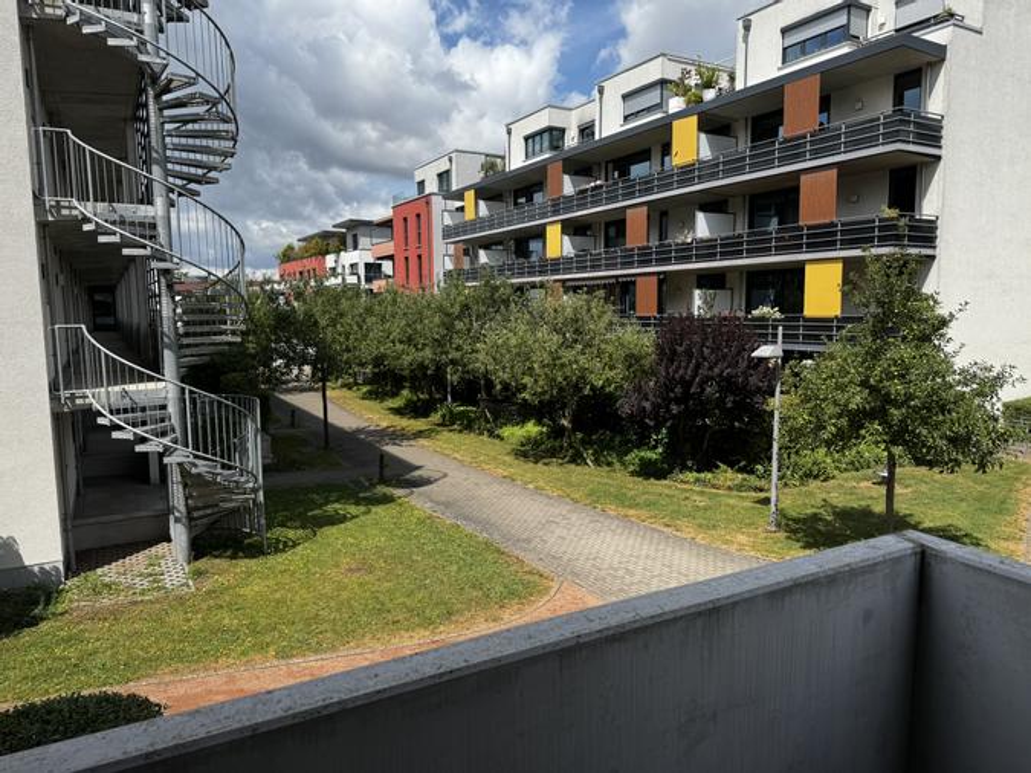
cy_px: 386
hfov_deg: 71.6
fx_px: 715
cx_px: 516
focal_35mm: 24
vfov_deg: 56.8
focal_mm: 6.76
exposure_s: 1/3413
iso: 80
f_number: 1.78
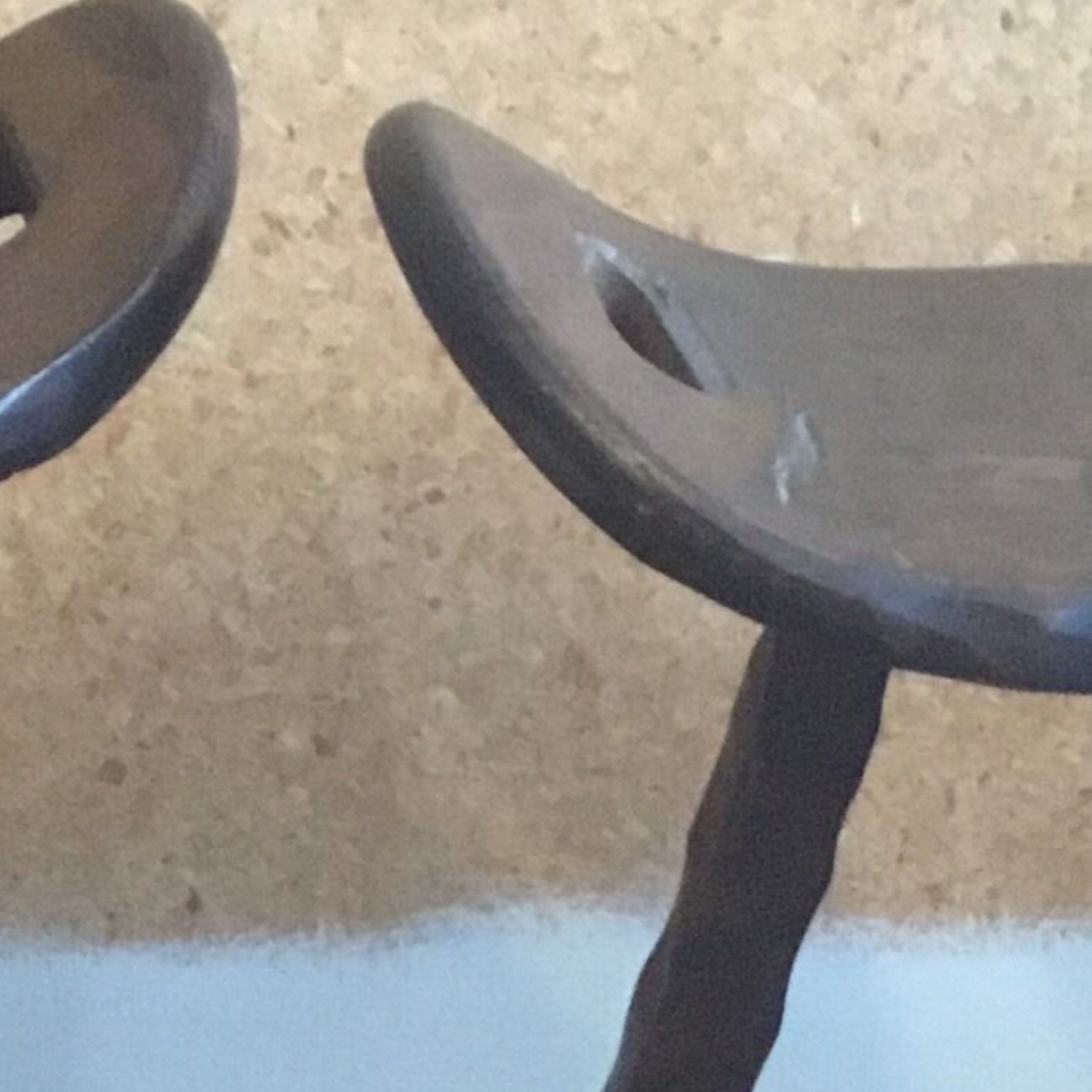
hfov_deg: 14.6
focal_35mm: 119
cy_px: 847
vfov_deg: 14.6
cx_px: 383
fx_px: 4247
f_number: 2.4
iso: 320
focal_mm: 3.3
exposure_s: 1/17
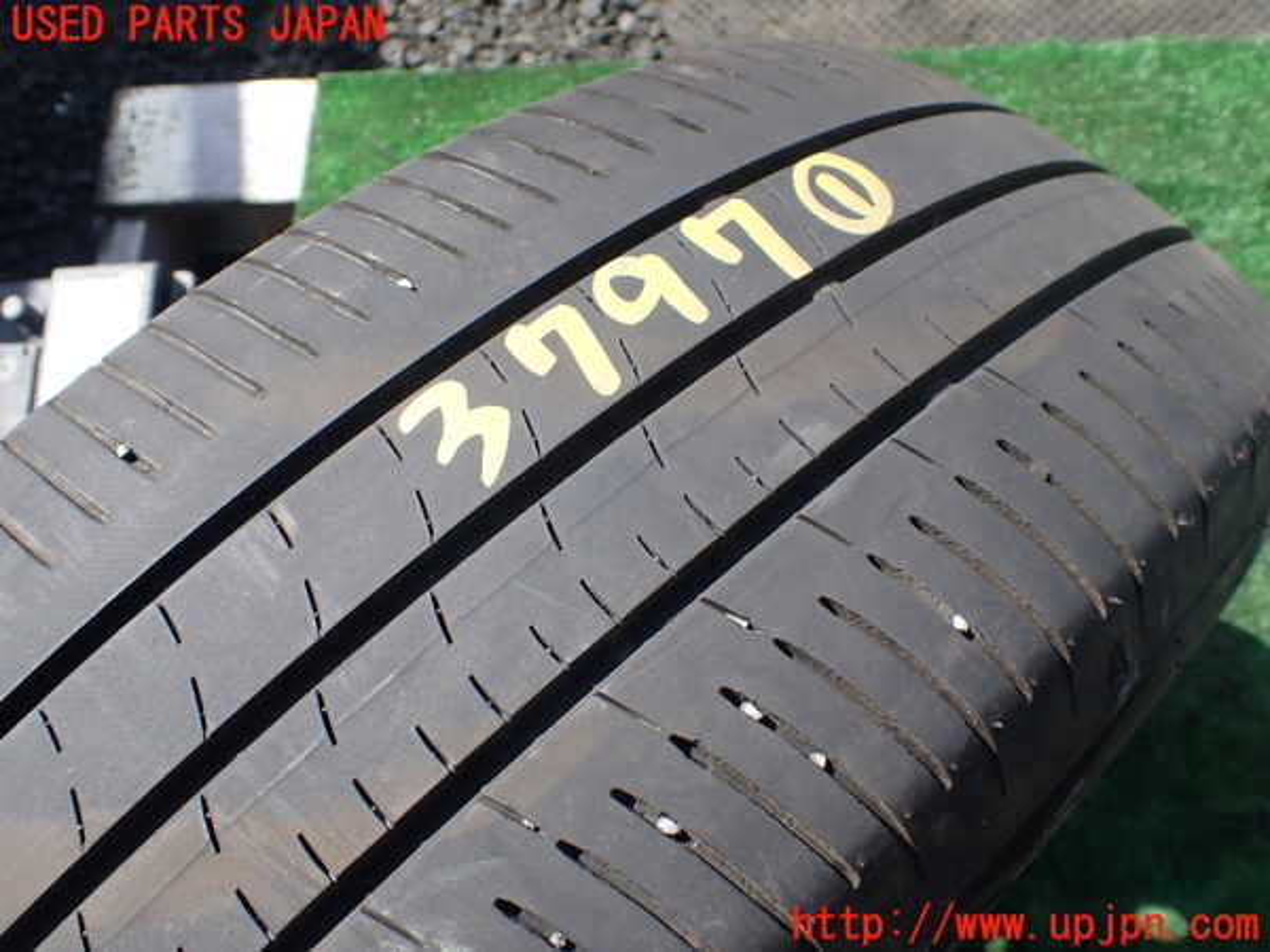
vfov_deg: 46.8
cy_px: 476
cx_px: 635
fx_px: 1101
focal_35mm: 30
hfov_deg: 60.0
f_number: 3.2
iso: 100
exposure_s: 1/500
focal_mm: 5.4
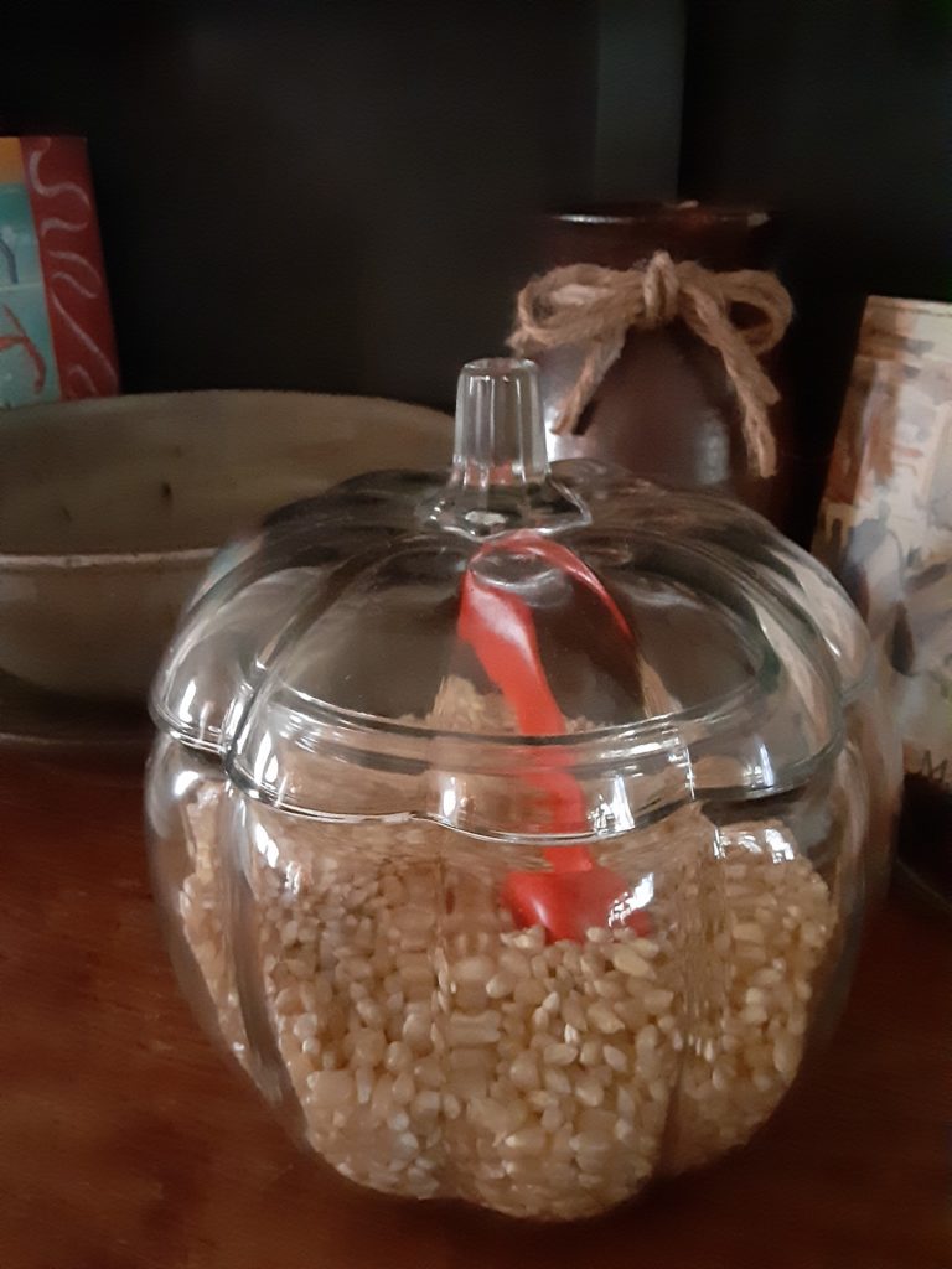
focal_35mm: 27
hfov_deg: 51.4
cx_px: 476
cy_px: 634
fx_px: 990
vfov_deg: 65.3
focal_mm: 2.91
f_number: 1.9
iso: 1250
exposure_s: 1/10
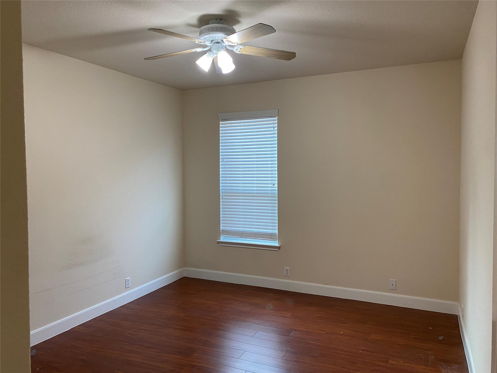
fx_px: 373
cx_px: 248
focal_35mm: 26
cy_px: 186
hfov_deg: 67.3
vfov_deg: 53.1
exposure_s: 1/60
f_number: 1.8
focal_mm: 4.25
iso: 125
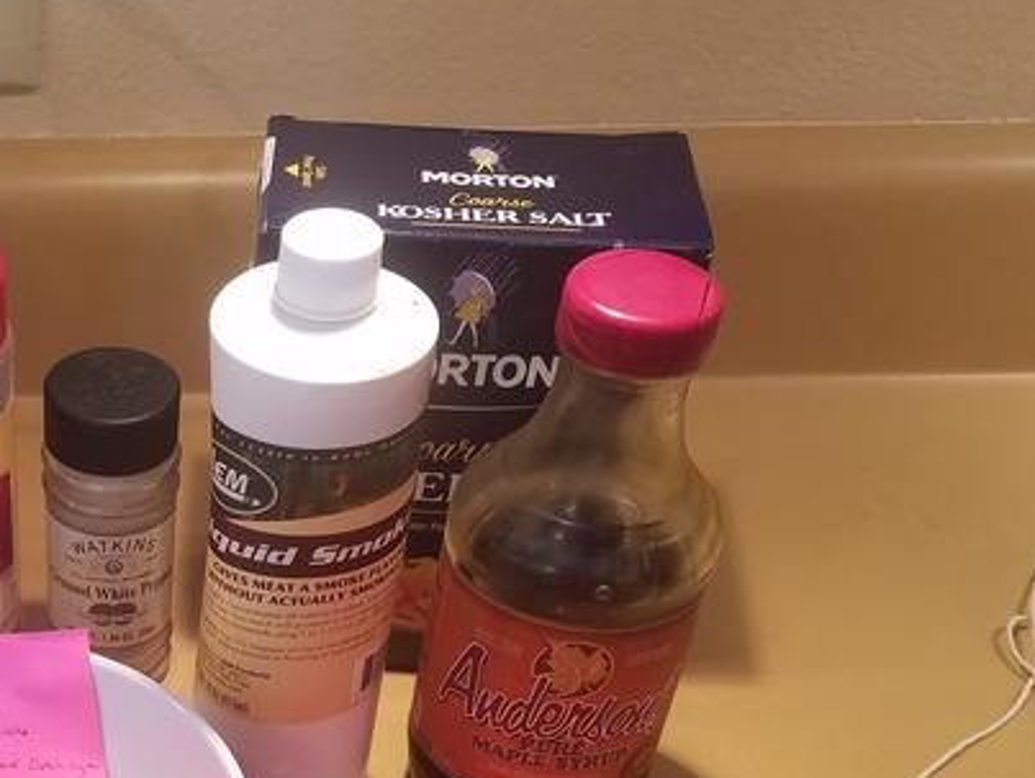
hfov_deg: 31.7
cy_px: 713
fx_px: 1736
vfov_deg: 24.5
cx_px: 108
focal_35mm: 58
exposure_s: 1/60
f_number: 1.7
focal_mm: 4.2
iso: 125
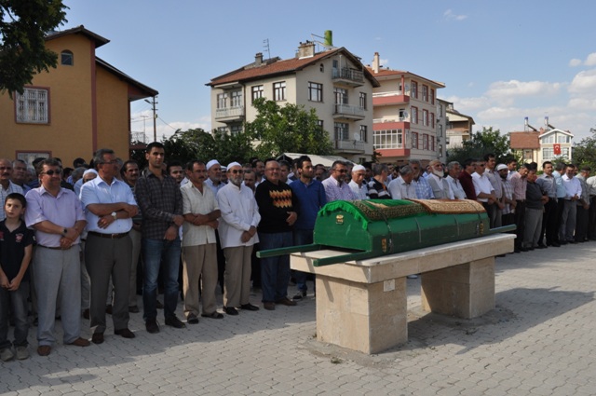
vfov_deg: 39.9
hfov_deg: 57.3
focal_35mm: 33
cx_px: 298
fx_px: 546
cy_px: 198
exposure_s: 1/200
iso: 400
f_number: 14
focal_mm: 22
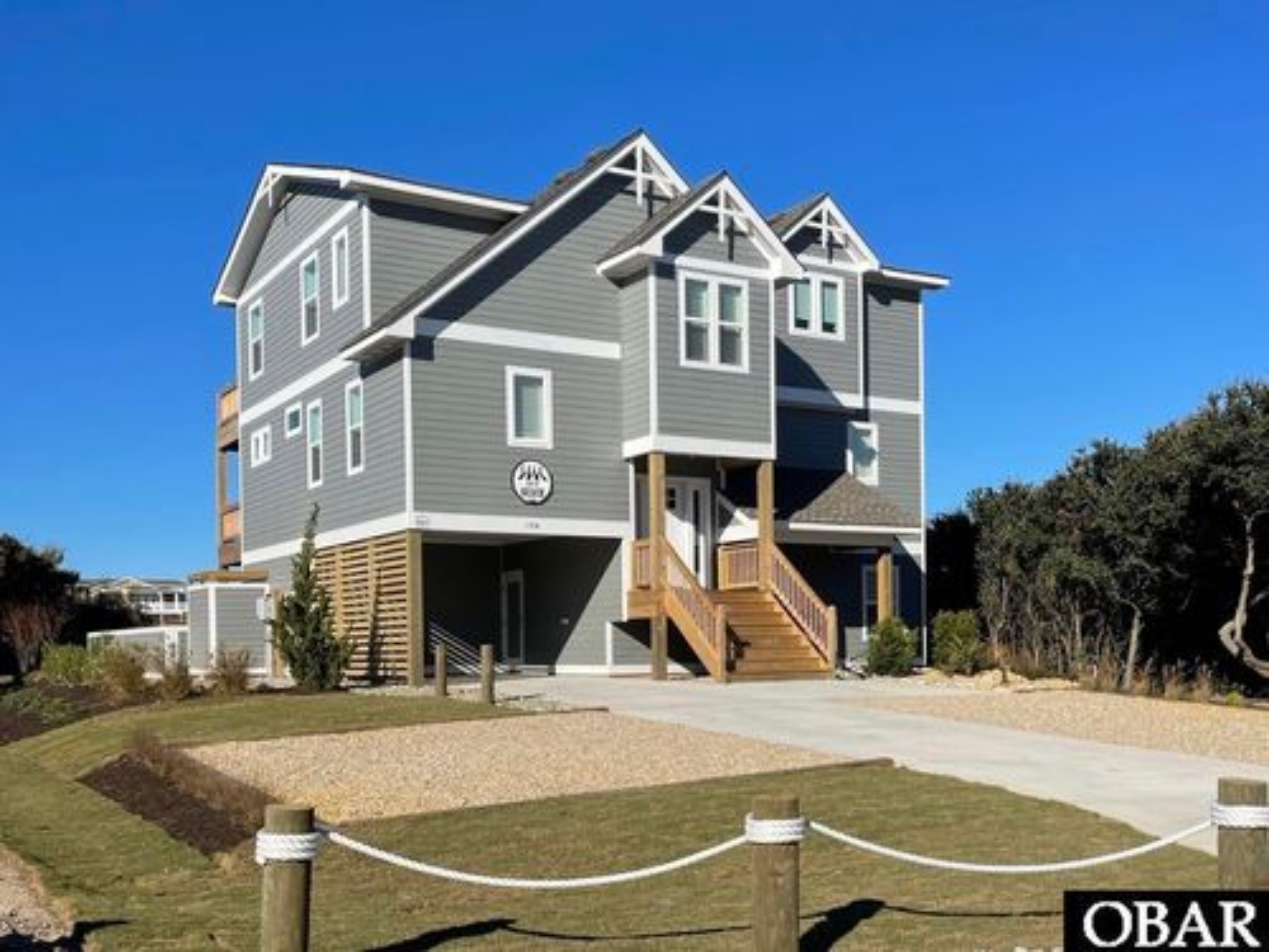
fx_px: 953
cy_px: 476
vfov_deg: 53.1
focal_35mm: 26
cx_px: 634
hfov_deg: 67.3
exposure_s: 1/5618
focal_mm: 5.1
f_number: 1.6
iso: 32
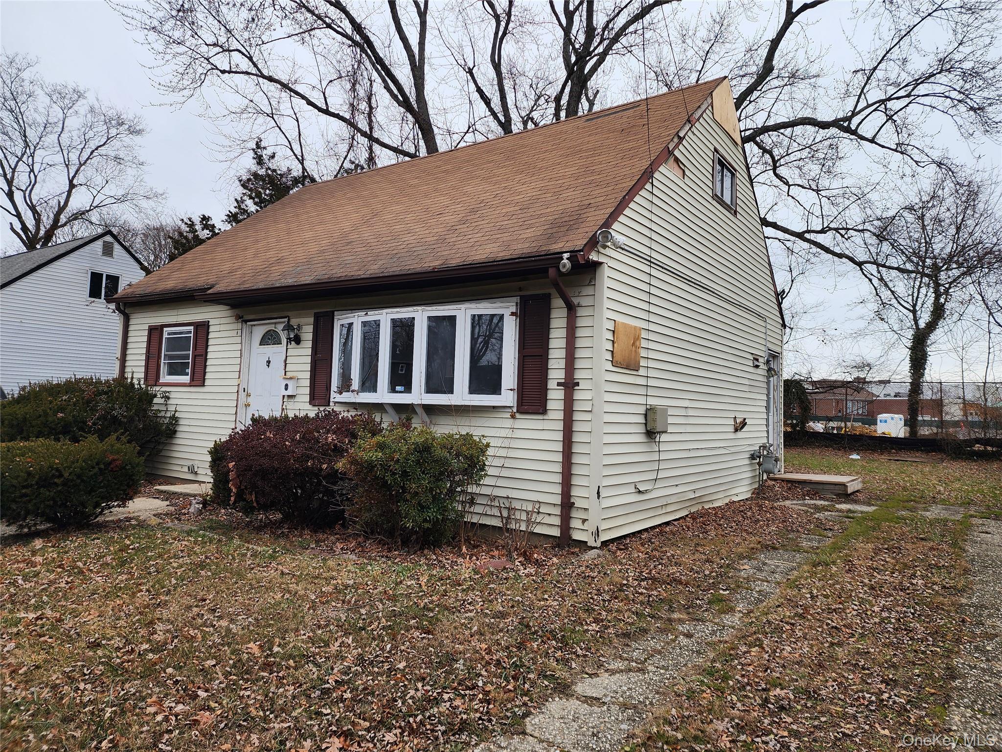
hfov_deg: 73.9
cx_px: 501
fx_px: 666
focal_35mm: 23
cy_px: 376
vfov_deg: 58.9
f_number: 1.8
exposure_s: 1/180
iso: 20
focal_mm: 6.4
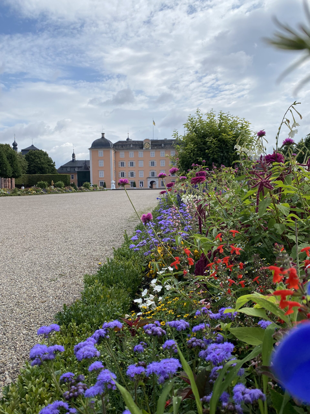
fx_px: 310
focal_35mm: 26
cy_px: 207
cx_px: 155
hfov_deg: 53.1
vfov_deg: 67.3
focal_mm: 4.25
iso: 32
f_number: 1.8
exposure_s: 1/4608
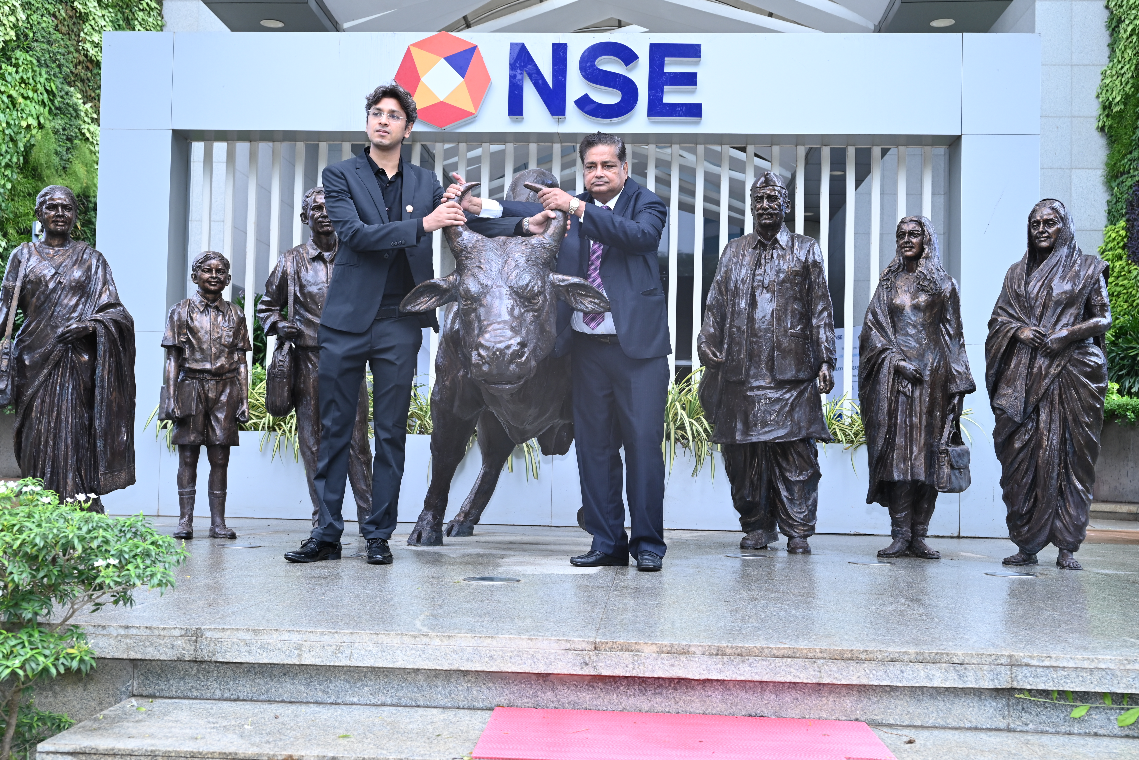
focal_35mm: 39
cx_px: 570
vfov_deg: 34.2
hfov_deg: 49.5
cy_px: 380
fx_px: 1234
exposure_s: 1/125
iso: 640
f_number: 6.3
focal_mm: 39
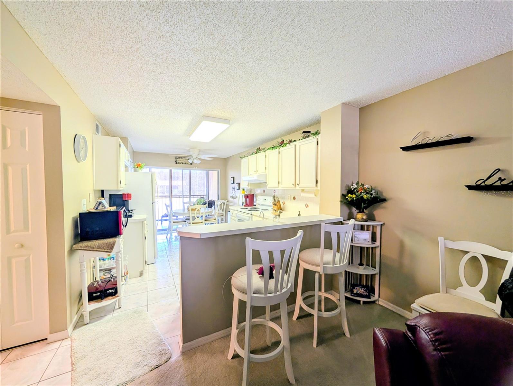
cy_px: 193
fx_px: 178
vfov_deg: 94.6
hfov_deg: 110.5
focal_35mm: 12
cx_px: 256
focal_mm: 2.02
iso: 78
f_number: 1.7
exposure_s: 1/40
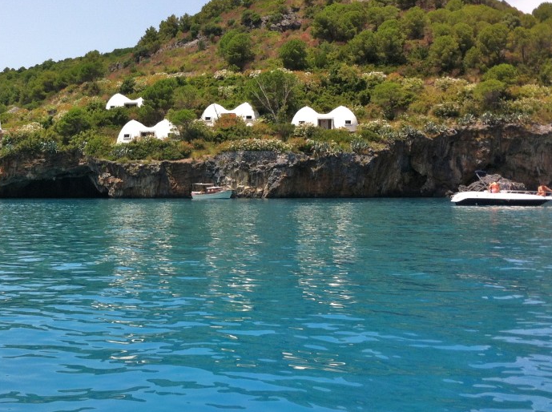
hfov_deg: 36.3
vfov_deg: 27.9
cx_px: 159
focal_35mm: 52
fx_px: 828
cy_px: 162
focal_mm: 3.85
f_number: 2.8
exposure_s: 1/1129
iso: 80
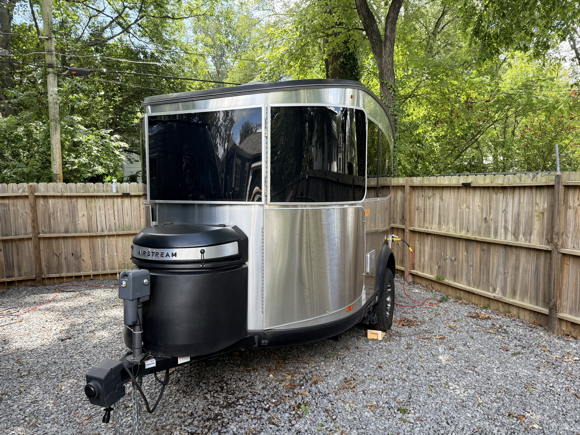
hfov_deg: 71.6
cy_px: 218
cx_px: 290
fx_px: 402
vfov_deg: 56.8
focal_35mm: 24
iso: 100
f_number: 1.78
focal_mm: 6.76
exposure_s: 1/539
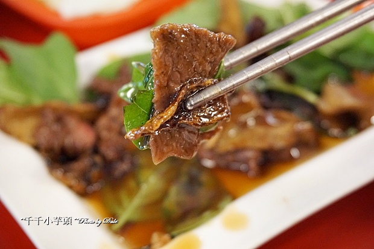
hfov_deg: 36.9
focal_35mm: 54
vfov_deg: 25.0
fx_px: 561
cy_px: 124
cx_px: 187
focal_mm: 36
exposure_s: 1/60
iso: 2500
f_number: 5.6
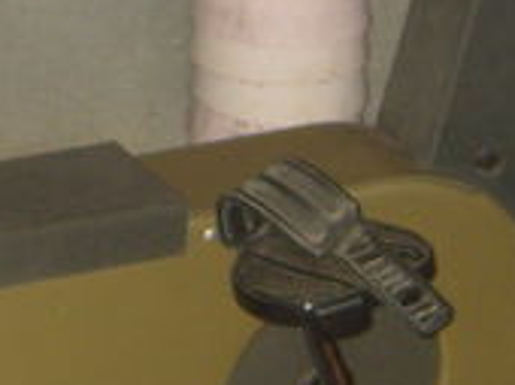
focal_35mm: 206
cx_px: -185
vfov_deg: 7.2
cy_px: 12
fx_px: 3060
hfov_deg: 9.4
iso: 111
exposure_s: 1/30
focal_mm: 7.4
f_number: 2.8
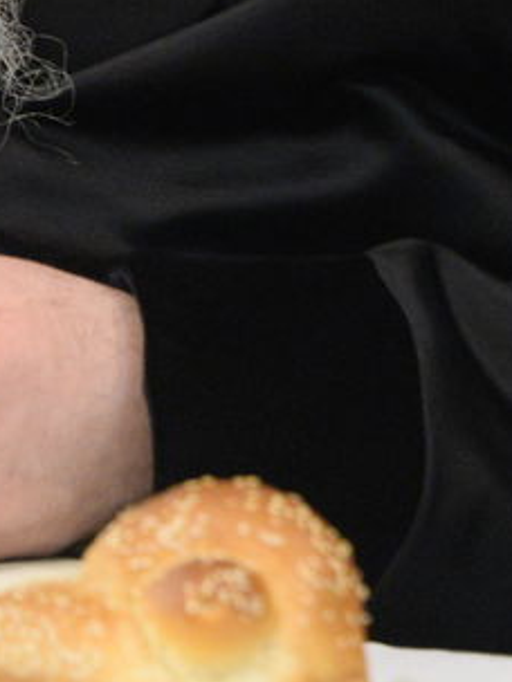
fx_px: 8559
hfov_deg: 3.4
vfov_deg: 4.5
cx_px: -76
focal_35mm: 434
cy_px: -246
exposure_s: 1/40
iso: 5000
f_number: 5.3
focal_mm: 98
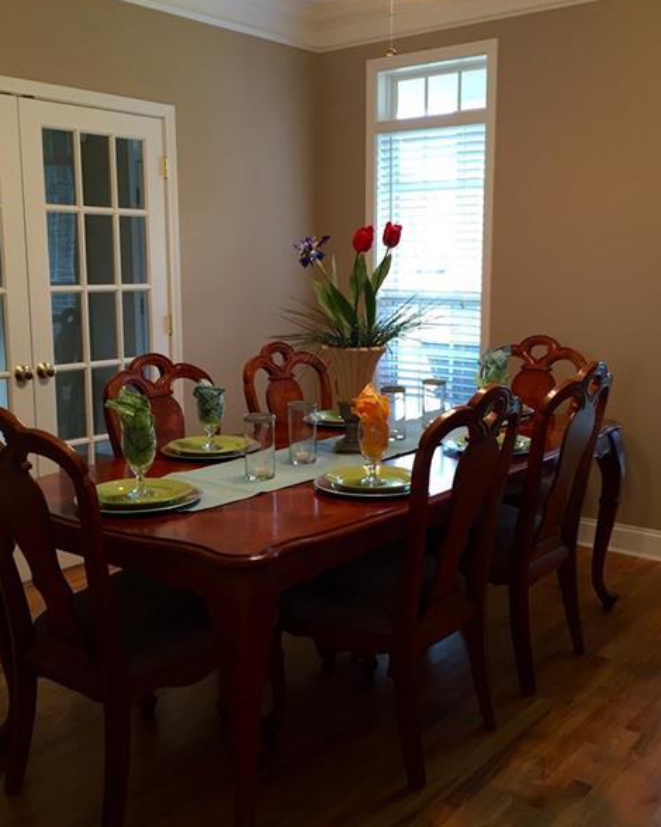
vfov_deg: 49.1
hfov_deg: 40.1
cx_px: 347
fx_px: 905
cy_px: 394
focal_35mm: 37
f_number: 2.2
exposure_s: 1/30
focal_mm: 4.15
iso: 64
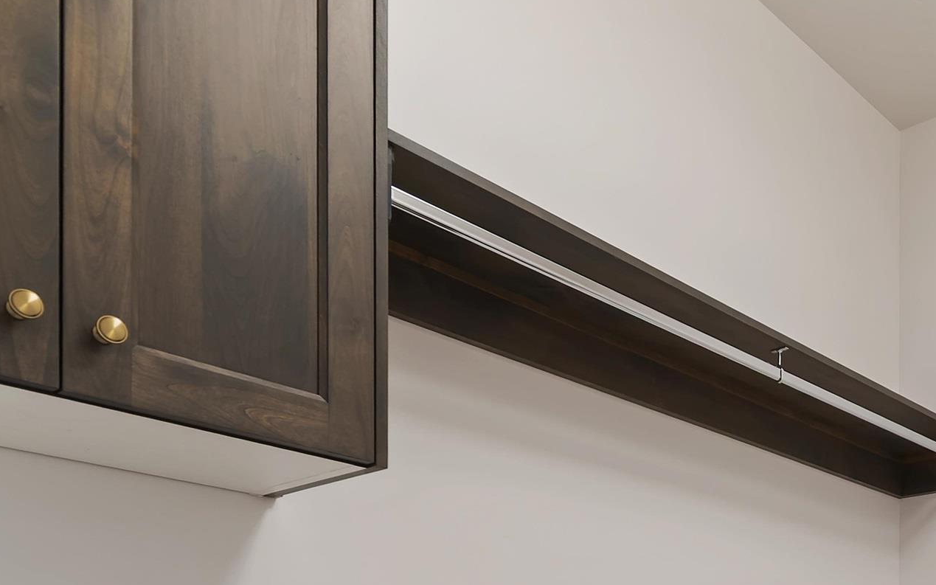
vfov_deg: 28.6
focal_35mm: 37
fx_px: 944
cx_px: 869
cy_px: 747
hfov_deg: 46.7
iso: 320
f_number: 6.3
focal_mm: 10
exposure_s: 1/2
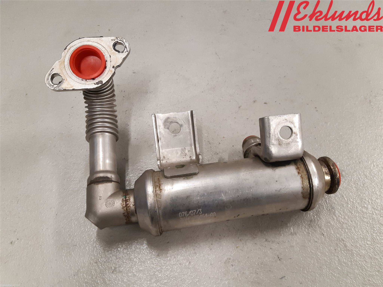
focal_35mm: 26
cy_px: 144
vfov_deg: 53.1
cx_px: 192
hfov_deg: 67.3
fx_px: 288
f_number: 1.7
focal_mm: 3.93
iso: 200
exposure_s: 1/50
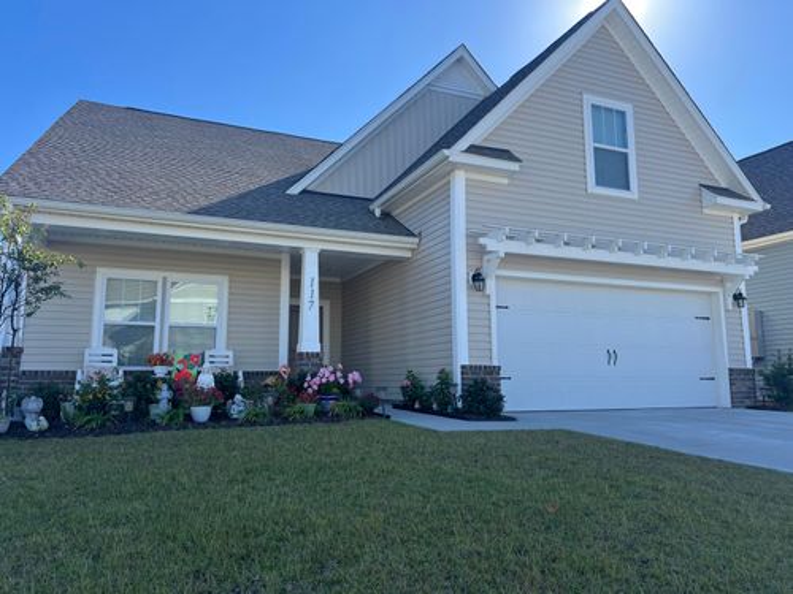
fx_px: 596
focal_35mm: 26
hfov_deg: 67.3
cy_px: 297
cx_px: 396
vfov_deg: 53.1
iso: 50
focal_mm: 5.7
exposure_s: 1/1698
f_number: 1.5
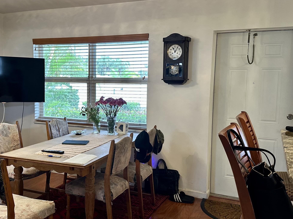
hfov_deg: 49.9
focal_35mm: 37
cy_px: 112
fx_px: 313
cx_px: 121
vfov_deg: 38.7
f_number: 1.78
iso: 160
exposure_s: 1/60
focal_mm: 6.86
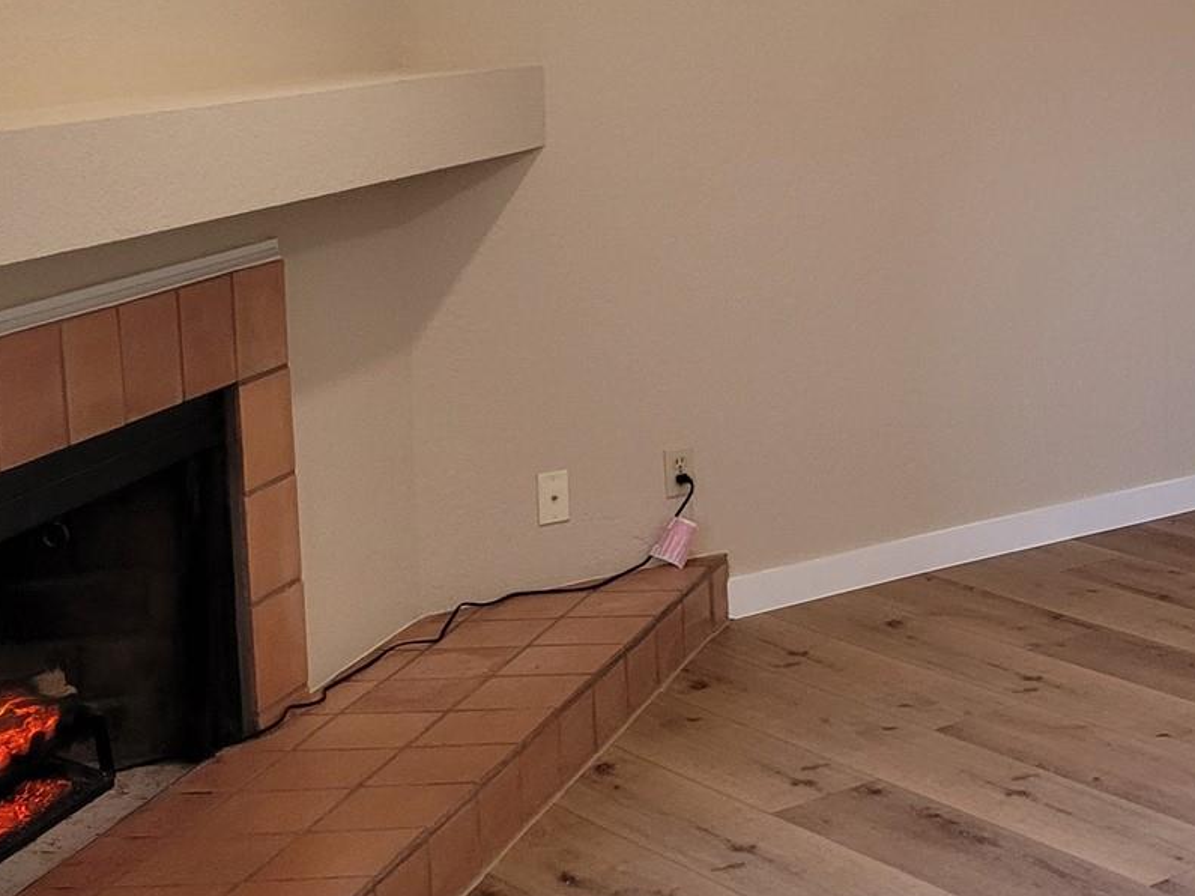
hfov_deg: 26.1
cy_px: 212
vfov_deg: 21.7
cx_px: 1408
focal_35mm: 67
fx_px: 2313
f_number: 1.8
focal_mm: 5.4
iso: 250
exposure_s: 1/120
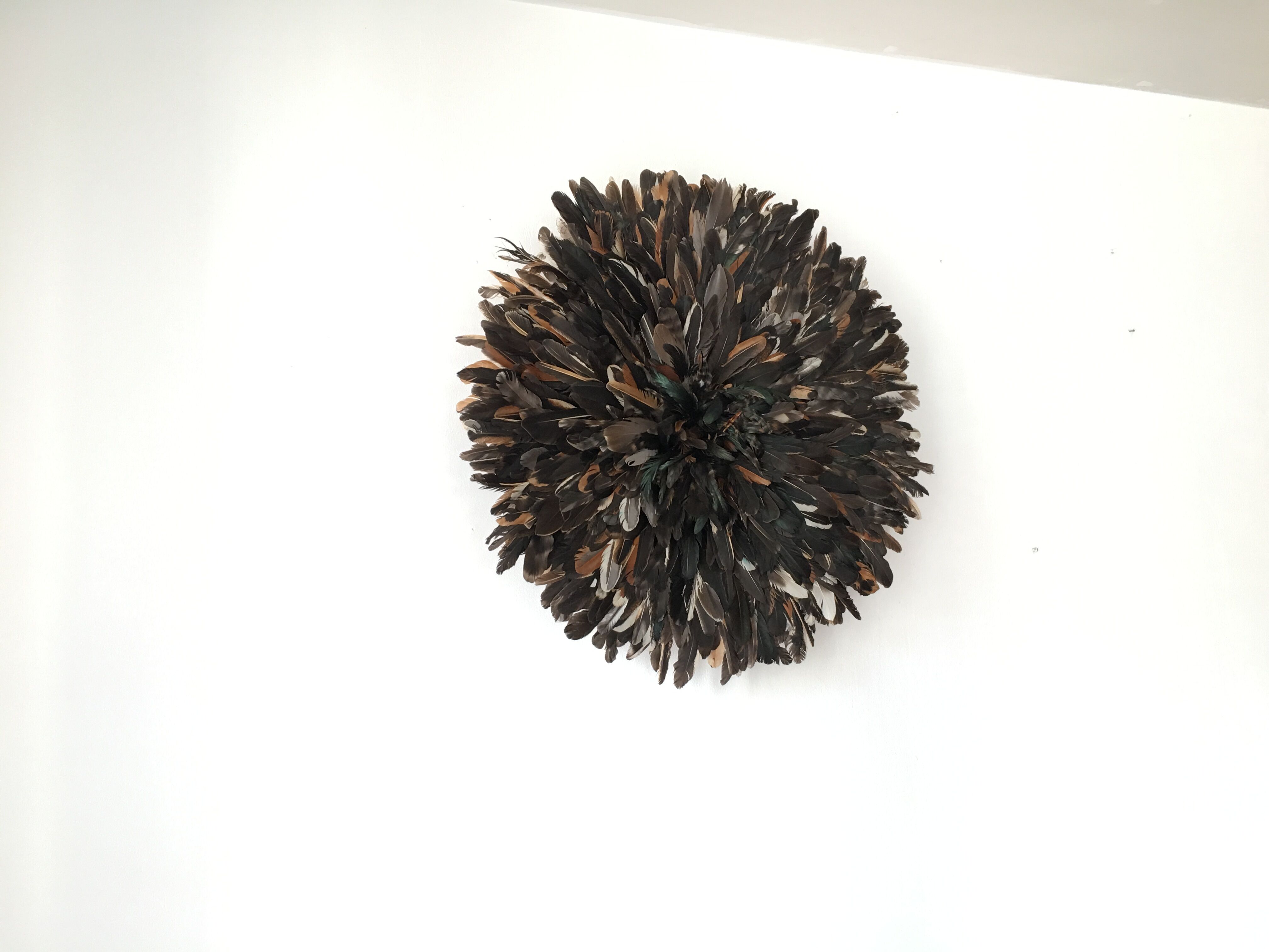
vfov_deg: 48.2
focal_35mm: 29
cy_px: 476
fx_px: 1063
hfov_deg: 61.7
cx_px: 634
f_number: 2.2
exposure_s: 1/17
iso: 50
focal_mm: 4.15
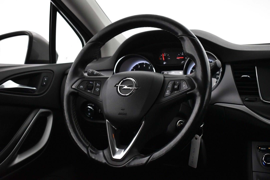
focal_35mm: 45
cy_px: 90
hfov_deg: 43.6
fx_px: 338
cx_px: 135
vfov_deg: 29.9
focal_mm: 30
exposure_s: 1/60
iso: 3200
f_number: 4.2
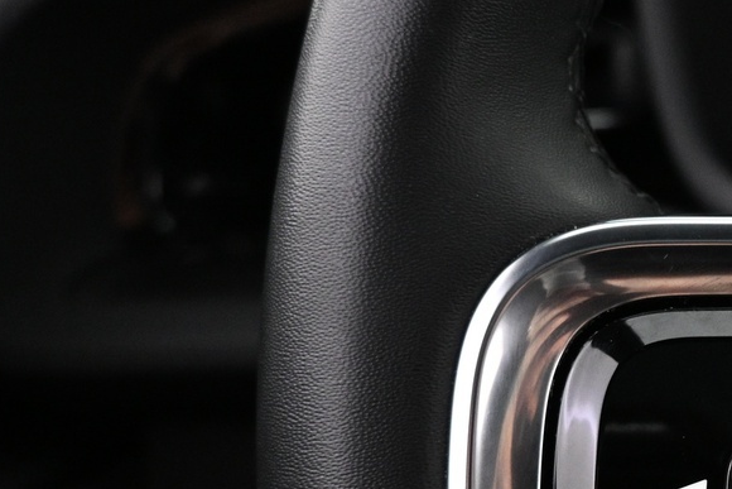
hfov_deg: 26.8
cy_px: 437
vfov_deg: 19.9
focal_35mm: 67
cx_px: 866
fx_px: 1363
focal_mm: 16
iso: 1600
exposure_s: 1/25
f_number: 3.5
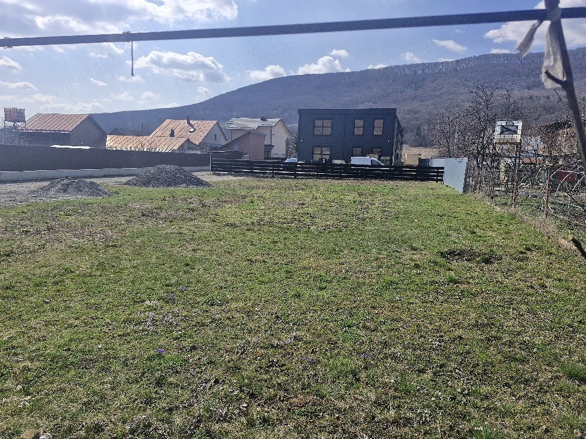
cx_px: 293
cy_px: 220
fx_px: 389
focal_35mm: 23
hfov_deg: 73.9
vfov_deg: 58.9
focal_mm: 5.54
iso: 50
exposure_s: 1/3333
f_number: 1.8
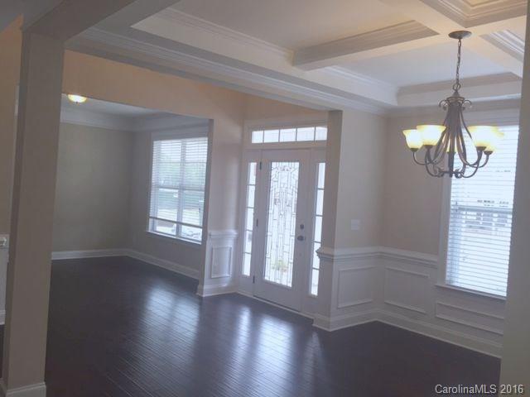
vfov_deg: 48.2
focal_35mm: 29
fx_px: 444
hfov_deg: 61.7
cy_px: 198
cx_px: 265
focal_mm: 4.15
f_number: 2.2
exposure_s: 1/120
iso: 50
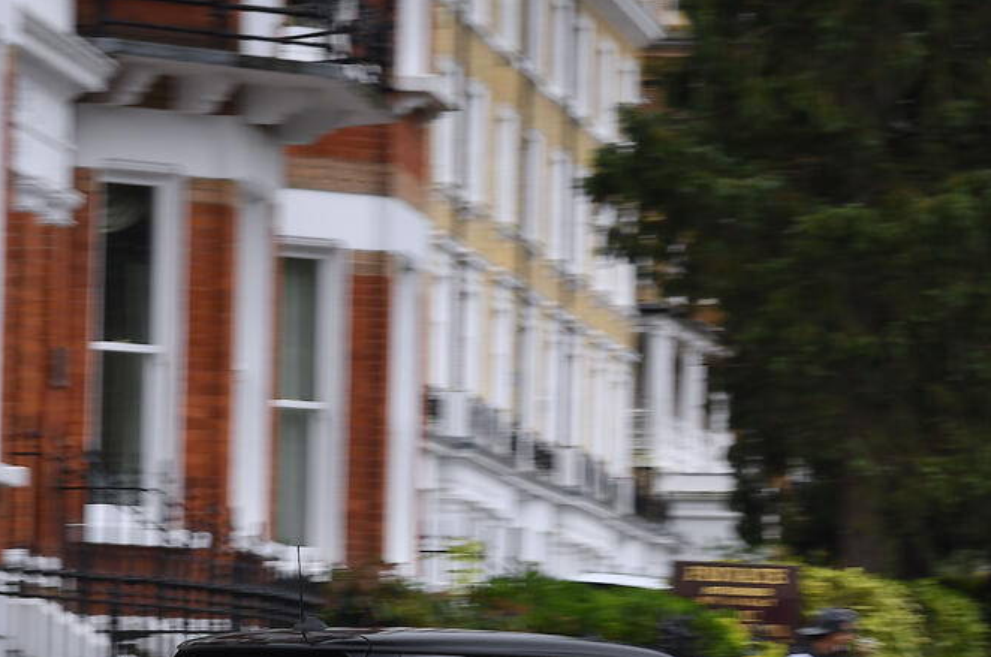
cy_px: 532
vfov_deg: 5.5
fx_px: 6870
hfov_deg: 8.2
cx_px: 620
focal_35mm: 250
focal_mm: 92
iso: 500
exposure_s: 1/80
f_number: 9
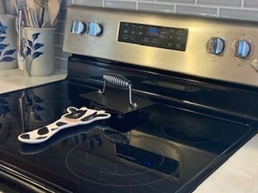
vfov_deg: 29.6
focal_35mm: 49
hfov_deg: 38.6
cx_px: 166
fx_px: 365
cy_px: 74
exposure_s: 1/60
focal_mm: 3.99
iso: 200
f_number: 1.8
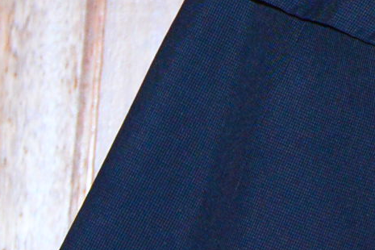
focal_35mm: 427
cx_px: 931
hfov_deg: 4.7
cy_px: -531
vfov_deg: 3.2
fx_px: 4448
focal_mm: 66
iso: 2500
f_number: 5.6
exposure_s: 1/125
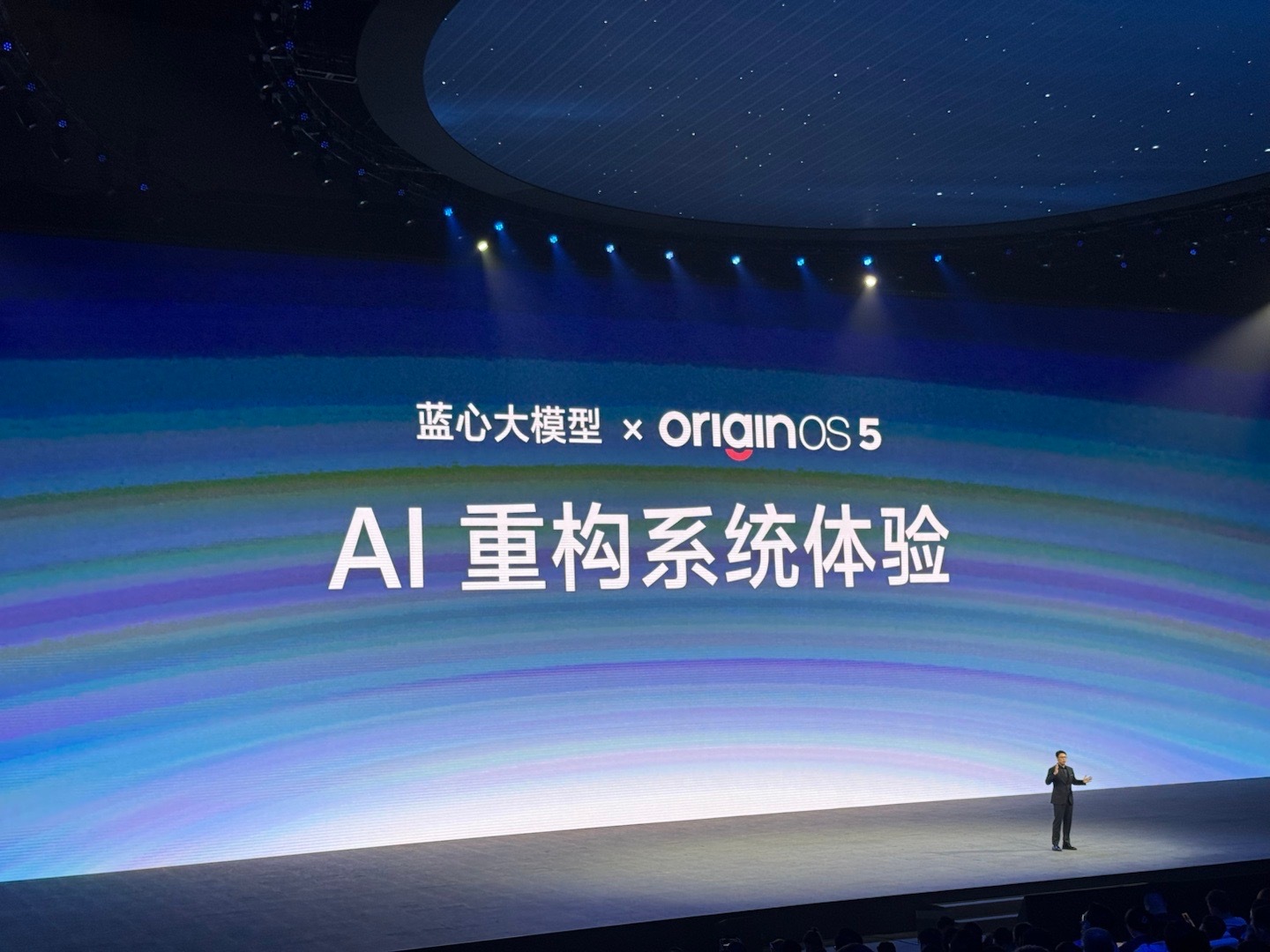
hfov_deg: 39.7
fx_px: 1761
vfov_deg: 30.3
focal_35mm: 48
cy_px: 476
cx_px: 635
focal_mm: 6.76
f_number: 1.78
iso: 125
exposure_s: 1/100
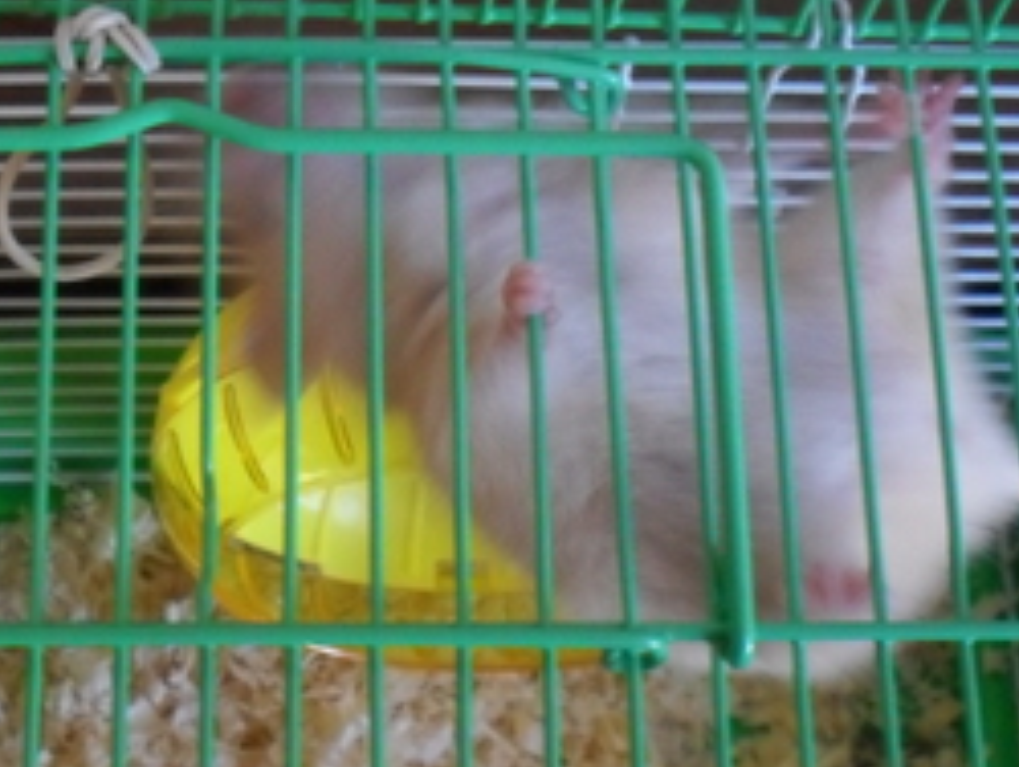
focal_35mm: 77
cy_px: 675
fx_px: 2269
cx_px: 281
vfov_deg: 18.9
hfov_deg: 25.1
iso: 320
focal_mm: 6.3
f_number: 3.2
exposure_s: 1/15
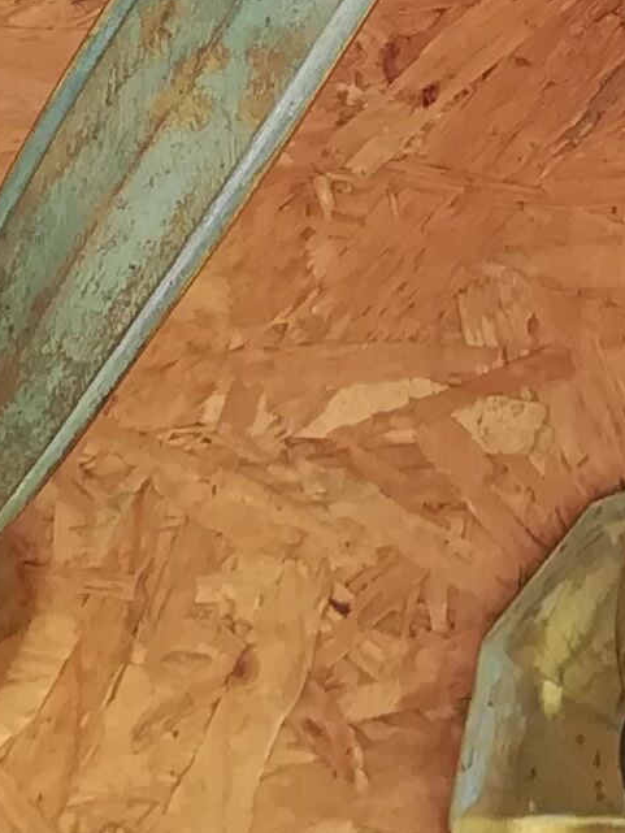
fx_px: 3875
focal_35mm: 161
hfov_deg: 9.1
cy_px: -992
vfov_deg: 10.9
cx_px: 690
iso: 50
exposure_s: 1/213
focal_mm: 3.83
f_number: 2.2
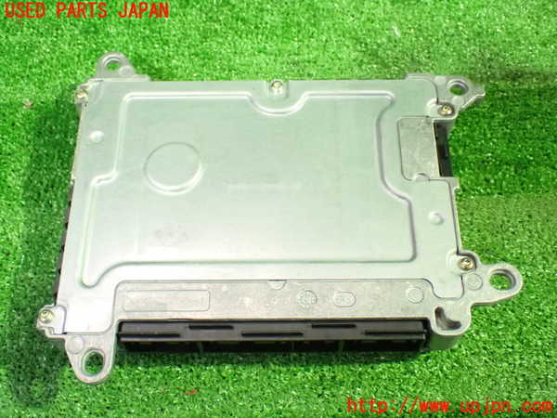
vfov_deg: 32.9
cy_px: 209
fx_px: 708
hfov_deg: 42.9
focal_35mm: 44
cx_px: 278
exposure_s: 1/40
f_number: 2.9
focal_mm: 7.84
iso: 1600
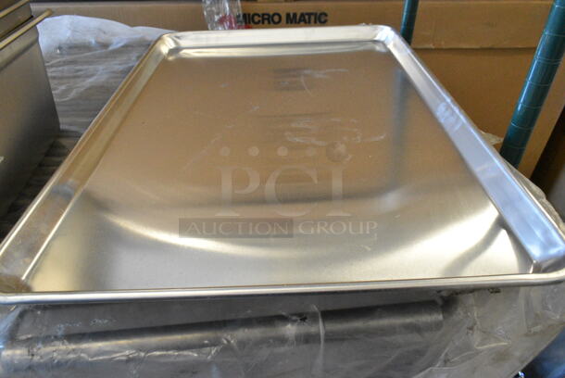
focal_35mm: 27
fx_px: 424
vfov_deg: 48.0
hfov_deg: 67.3
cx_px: 282
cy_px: 189
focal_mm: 18
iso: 6400
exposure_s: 1/250
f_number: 8
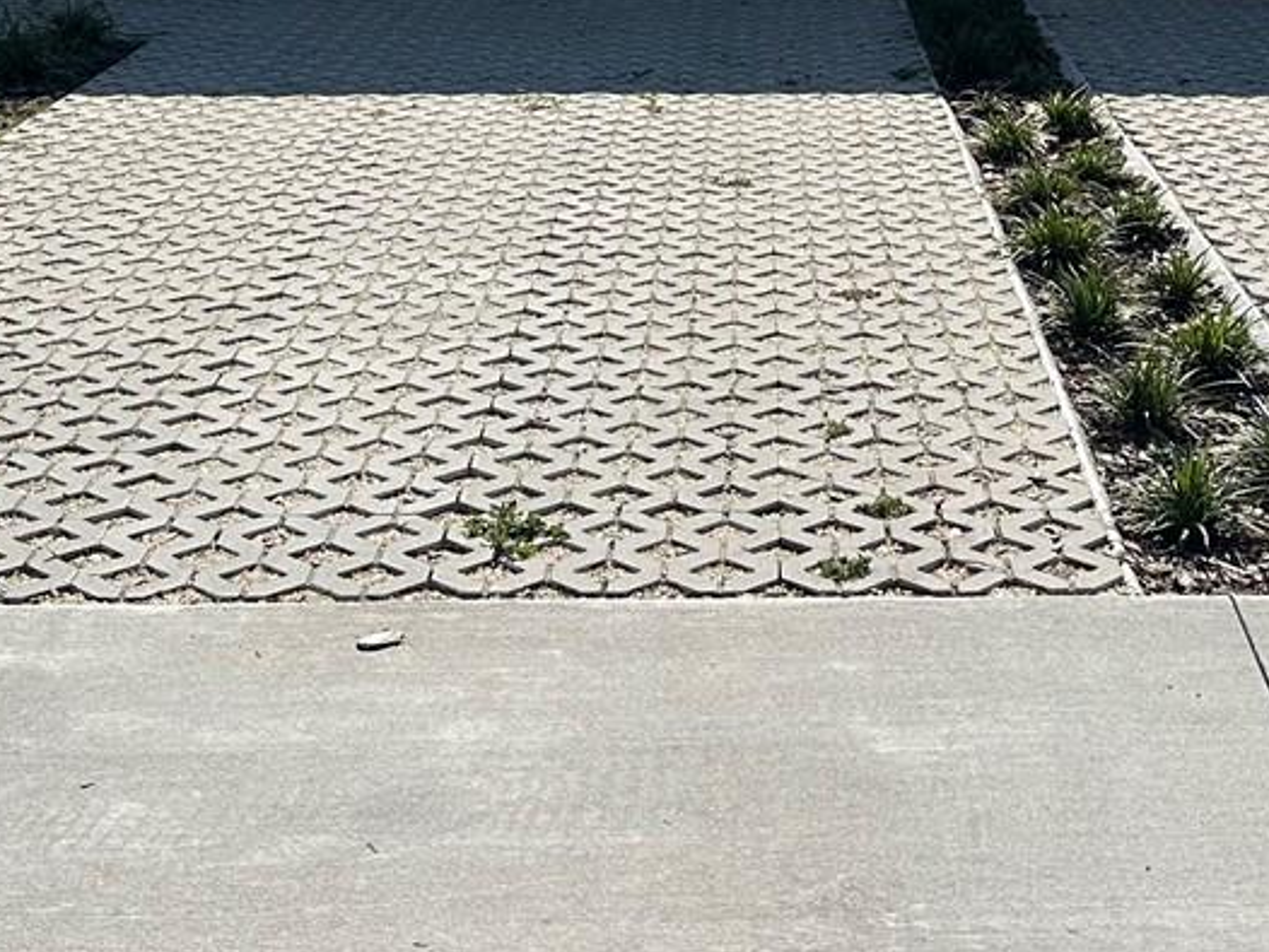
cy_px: -292
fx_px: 2677
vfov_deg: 18.7
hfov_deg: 26.4
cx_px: 934
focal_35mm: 73
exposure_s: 1/8197
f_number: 1.78
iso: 80
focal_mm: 6.86
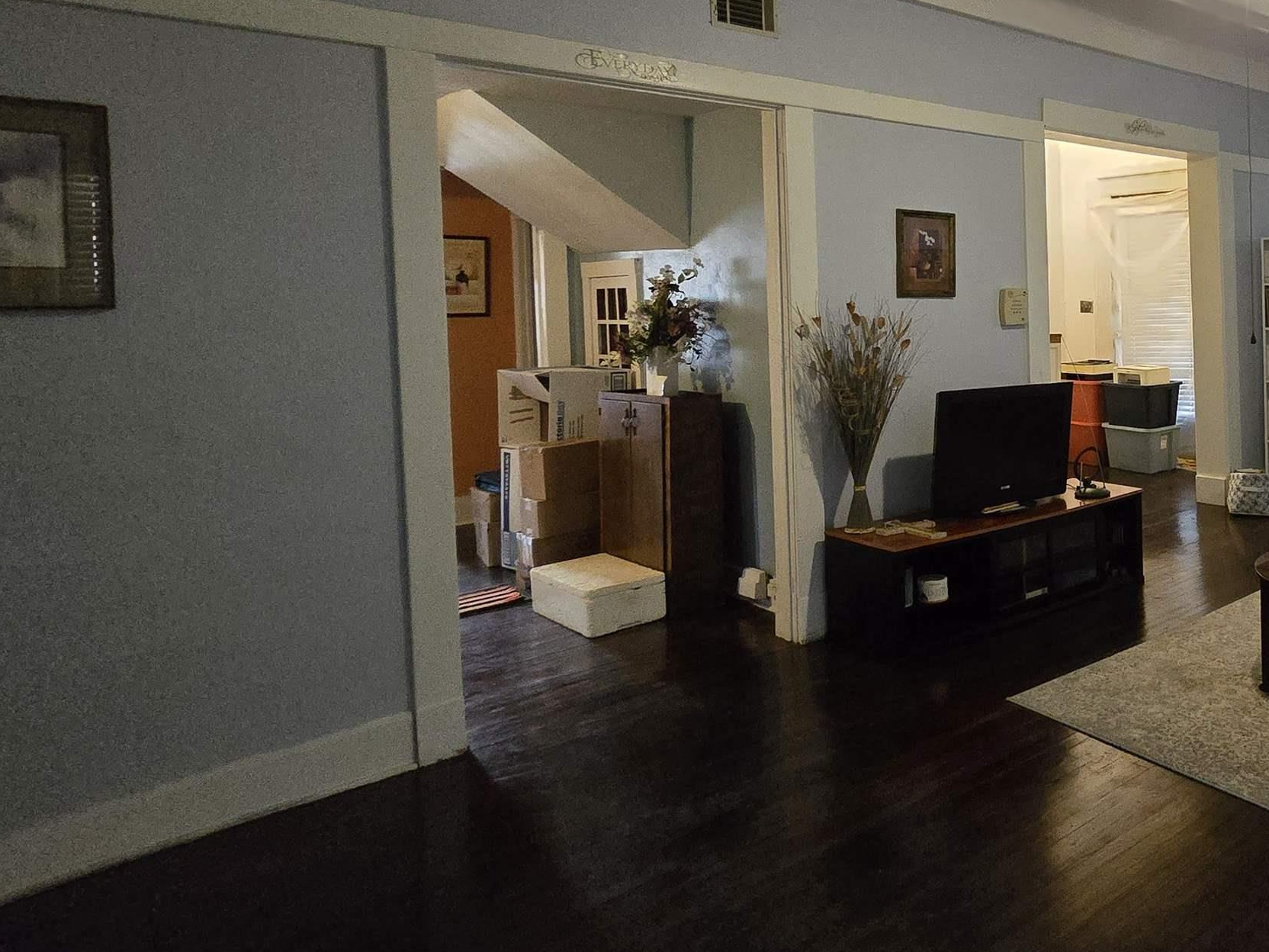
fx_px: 880
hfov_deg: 60.1
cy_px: 314
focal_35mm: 24
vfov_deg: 55.6
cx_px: 1155
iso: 1250
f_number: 2.2
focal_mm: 2.2
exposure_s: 1/60
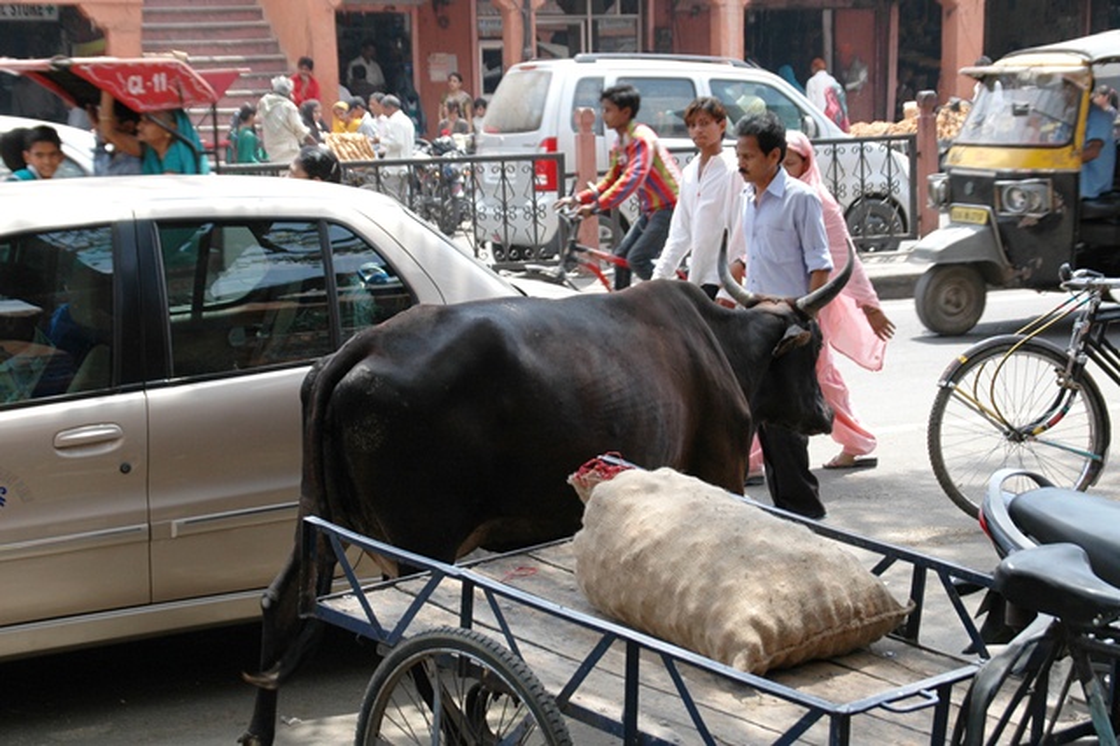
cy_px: 373
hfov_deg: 28.1
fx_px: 2239
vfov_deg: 18.9
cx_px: 560
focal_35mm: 72
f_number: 7.1
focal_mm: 48
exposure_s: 1/200
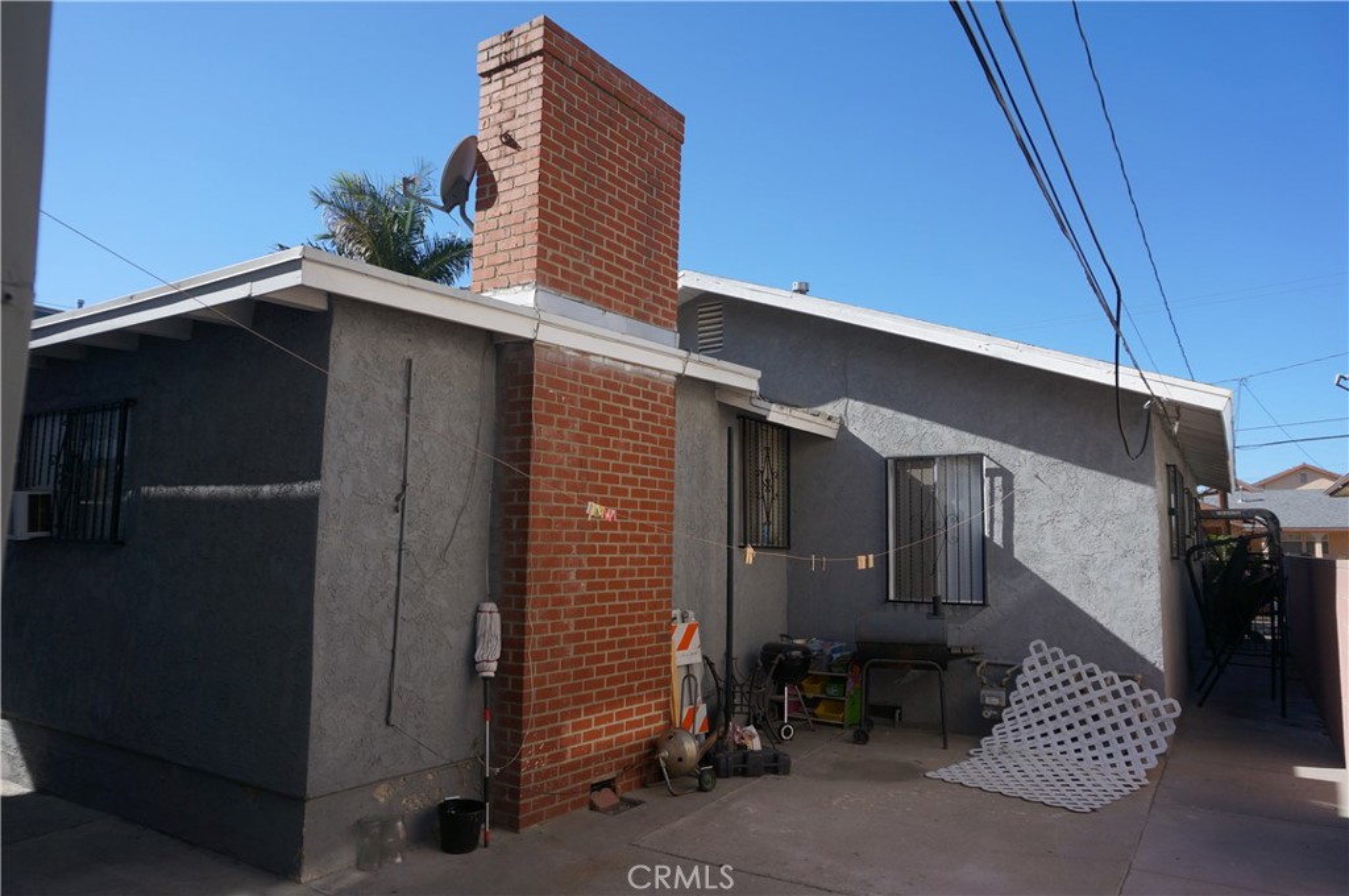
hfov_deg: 73.8
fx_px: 898
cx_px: 674
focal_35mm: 24
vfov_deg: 53.0
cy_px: 448
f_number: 5
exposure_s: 1/500
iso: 100
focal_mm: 16
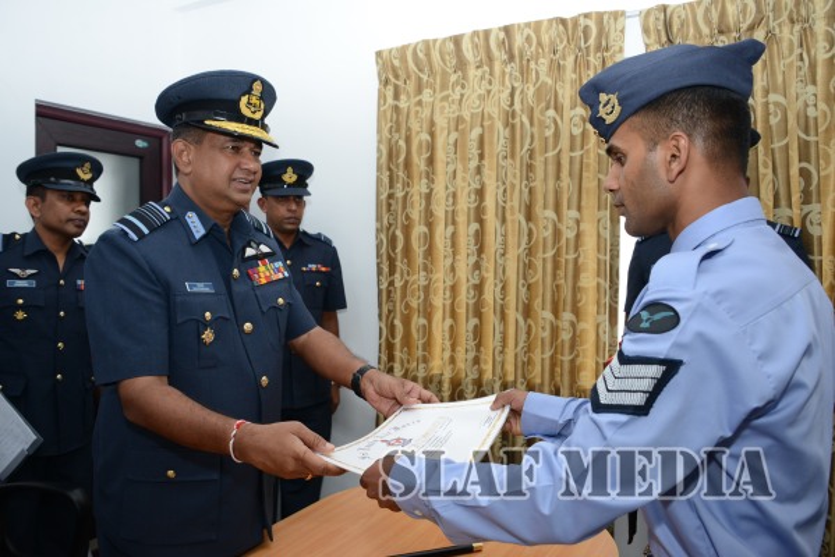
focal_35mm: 28
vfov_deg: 46.4
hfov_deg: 65.4
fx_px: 650
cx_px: 418
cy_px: 278
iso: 800
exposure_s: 1/160
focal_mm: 28
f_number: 7.1
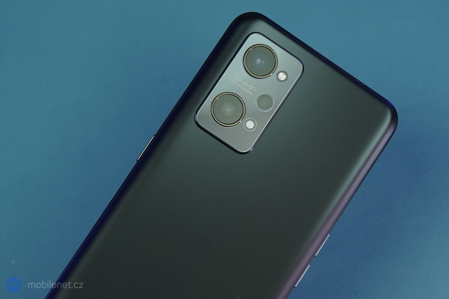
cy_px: 150
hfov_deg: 39.6
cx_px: 224
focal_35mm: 50
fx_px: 624
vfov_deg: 27.0
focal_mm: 50
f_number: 7.1
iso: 800
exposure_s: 1/160
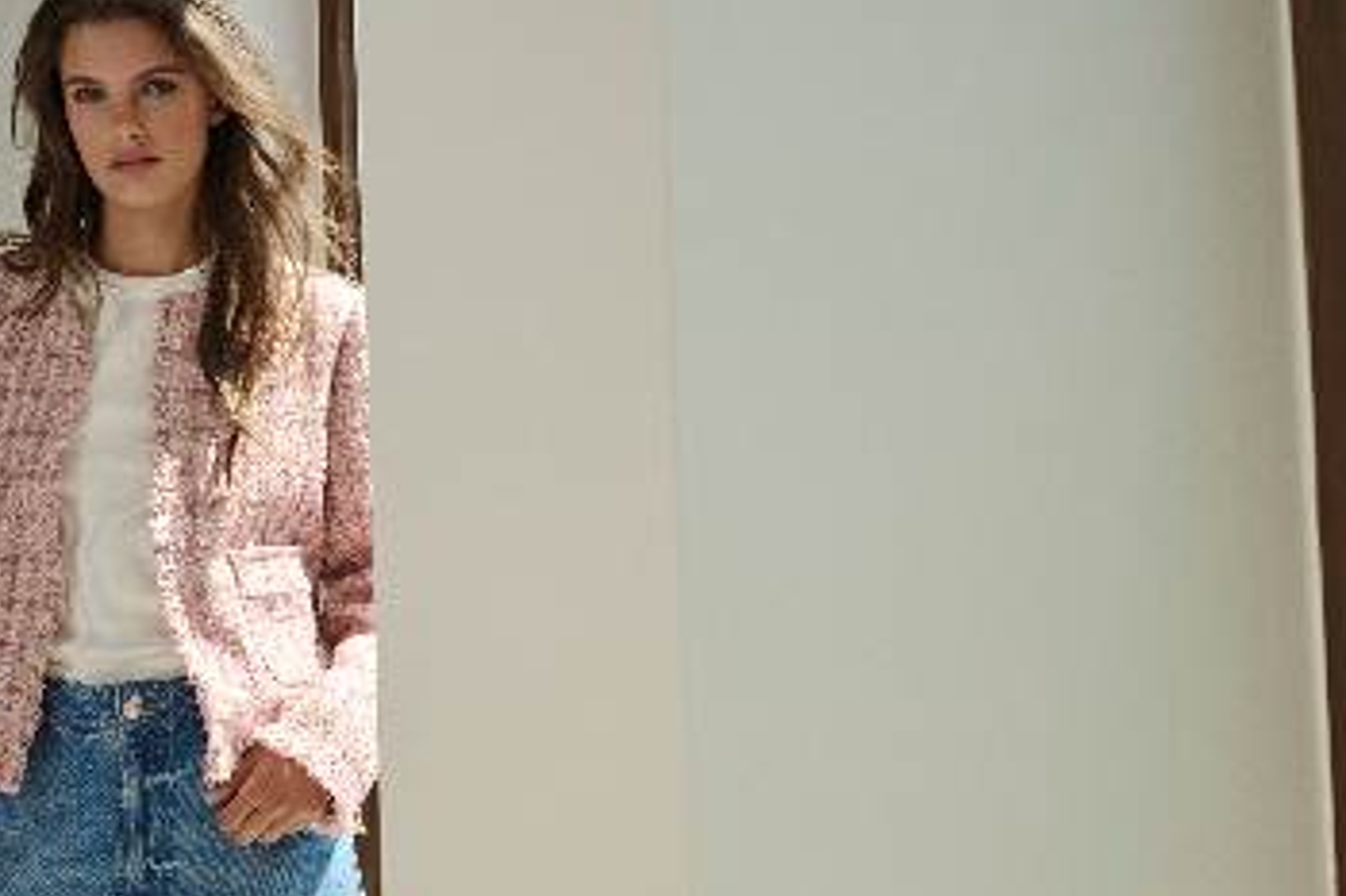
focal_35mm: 60
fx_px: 2242
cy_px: 540
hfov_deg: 33.2
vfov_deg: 22.6
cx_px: 469
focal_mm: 42
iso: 125
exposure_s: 1/200
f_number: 5.6
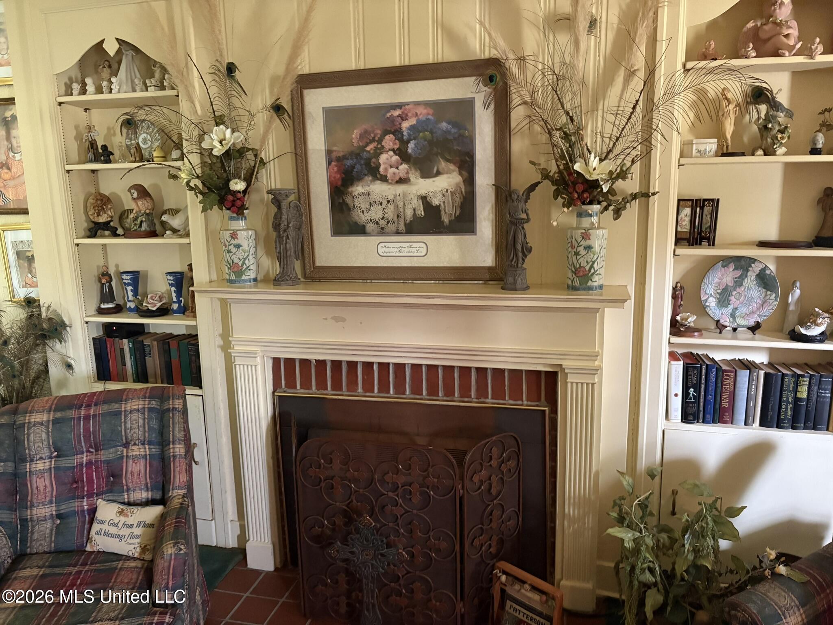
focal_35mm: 26
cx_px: 416
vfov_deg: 53.1
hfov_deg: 67.3
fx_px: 626
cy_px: 312
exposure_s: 1/30
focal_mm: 5.96
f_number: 1.6
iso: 800
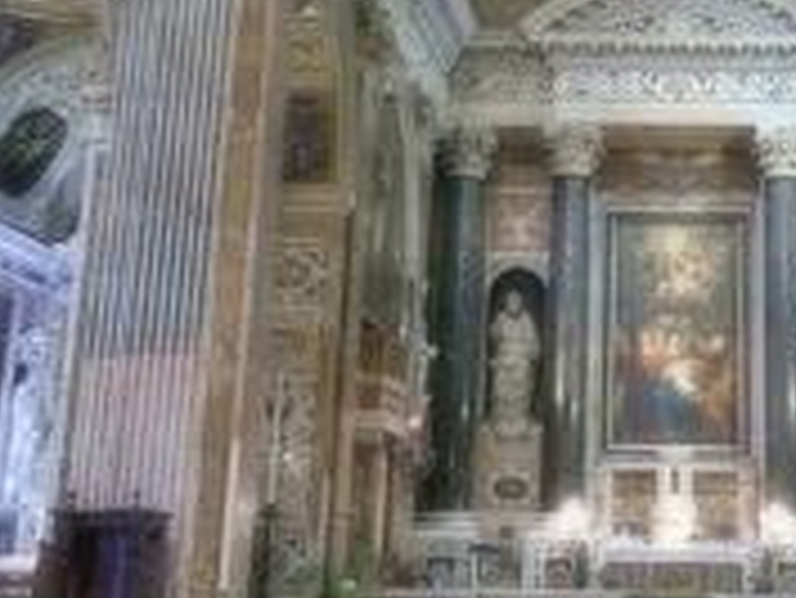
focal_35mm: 72
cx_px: 641
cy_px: -36
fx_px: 1657
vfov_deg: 19.7
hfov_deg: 26.5
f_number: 3.7
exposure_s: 1/2
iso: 800
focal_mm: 4.5
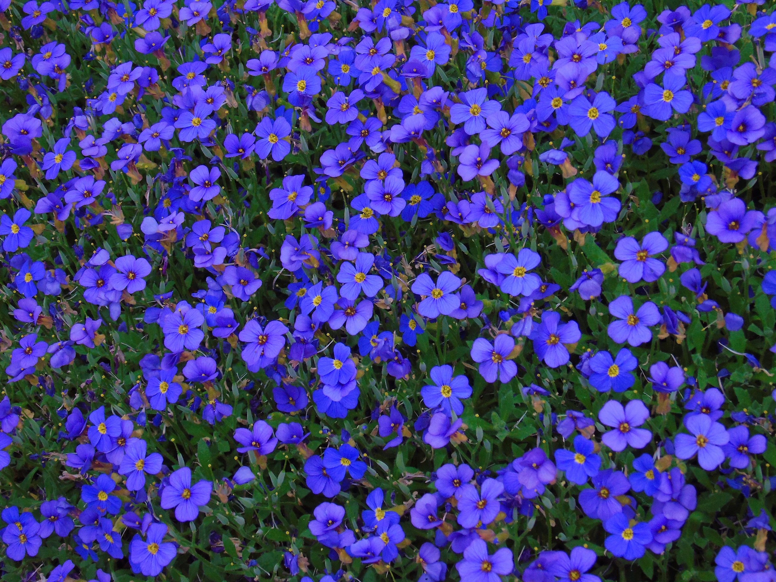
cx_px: 388
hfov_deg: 31.2
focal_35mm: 62
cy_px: 291
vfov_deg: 23.7
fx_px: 1390
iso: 400
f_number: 5
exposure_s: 1/200
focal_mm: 11
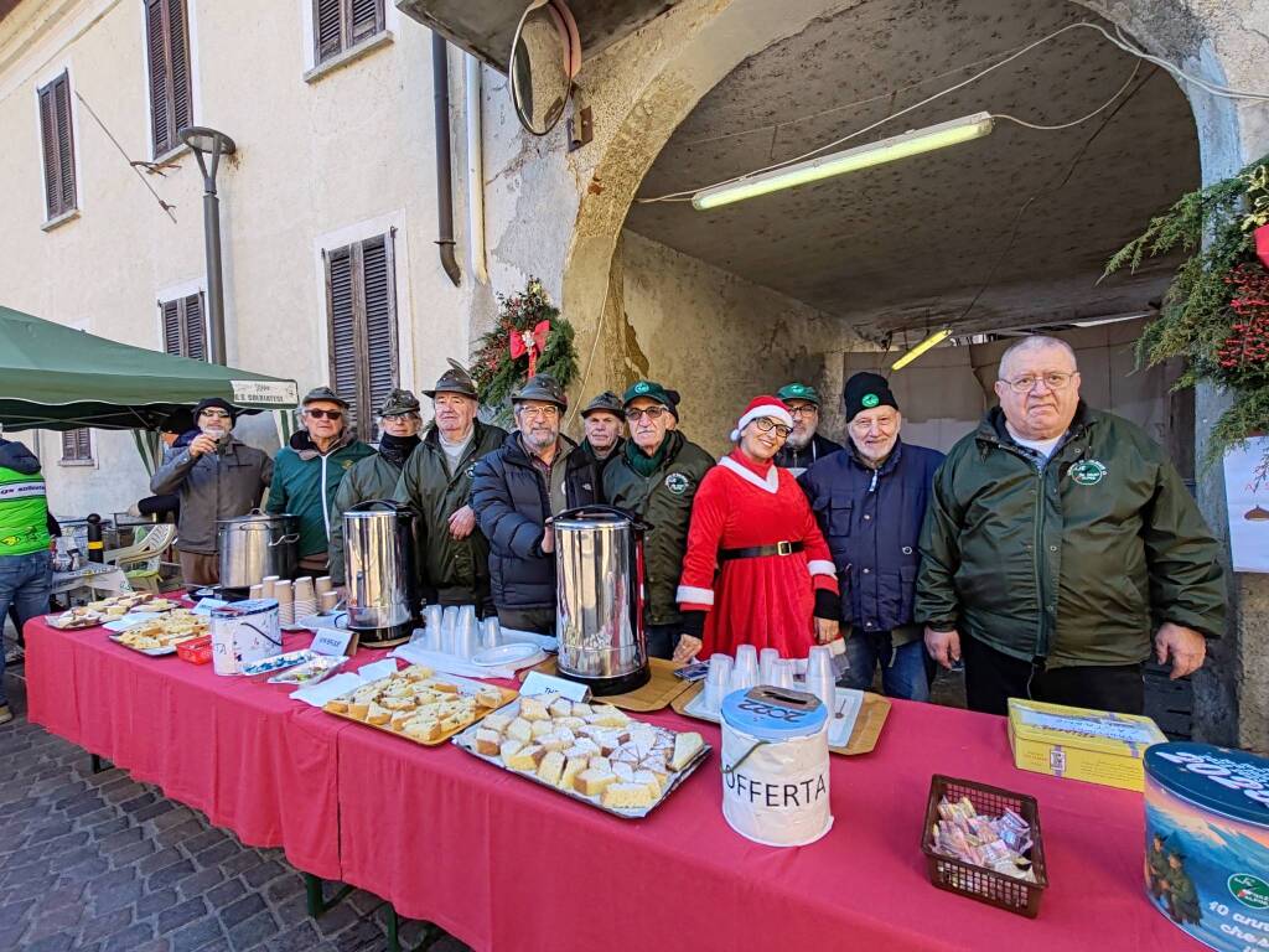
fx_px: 587
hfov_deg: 94.5
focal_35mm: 16
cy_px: 476
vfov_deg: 78.1
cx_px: 634
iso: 50
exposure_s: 1/160
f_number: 2.2
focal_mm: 1.96
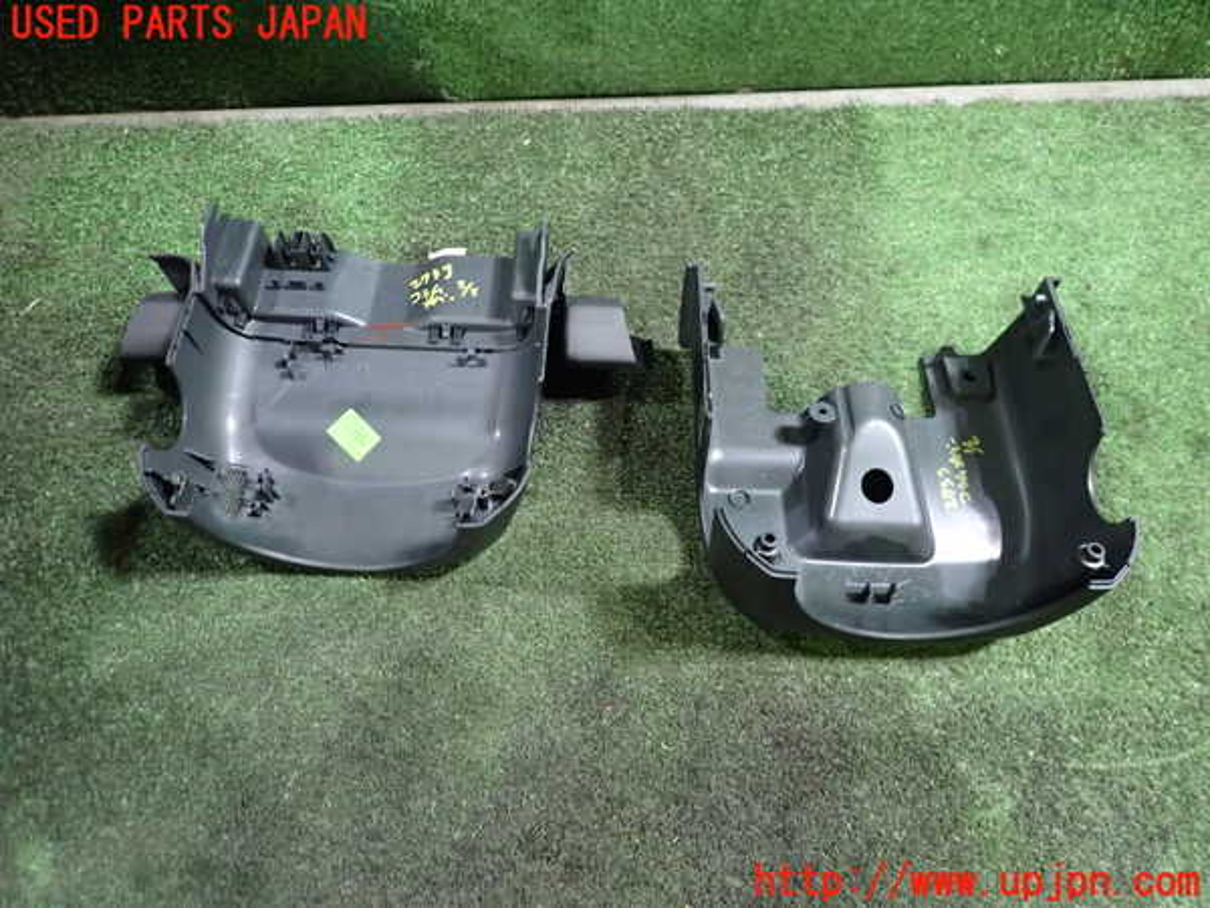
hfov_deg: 69.4
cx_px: 605
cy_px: 454
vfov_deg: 54.9
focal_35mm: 25
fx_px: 874
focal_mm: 4.5
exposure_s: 1/30
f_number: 2
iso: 640
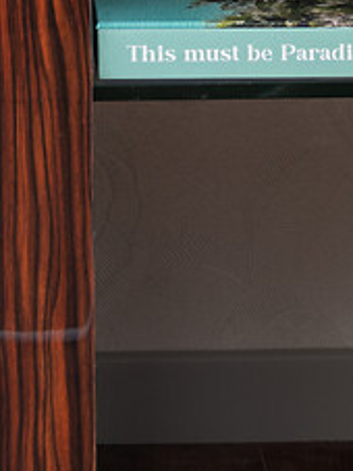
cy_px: -844
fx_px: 3511
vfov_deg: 7.0
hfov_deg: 5.7
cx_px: -92
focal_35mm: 258
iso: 64
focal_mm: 38
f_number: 11
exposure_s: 10
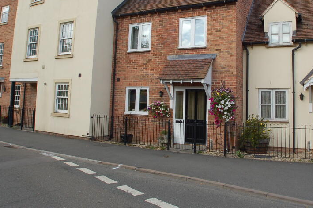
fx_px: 338
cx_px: 188
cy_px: 60
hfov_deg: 49.3
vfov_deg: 33.6
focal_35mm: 39
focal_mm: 18
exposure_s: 1/250
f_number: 10
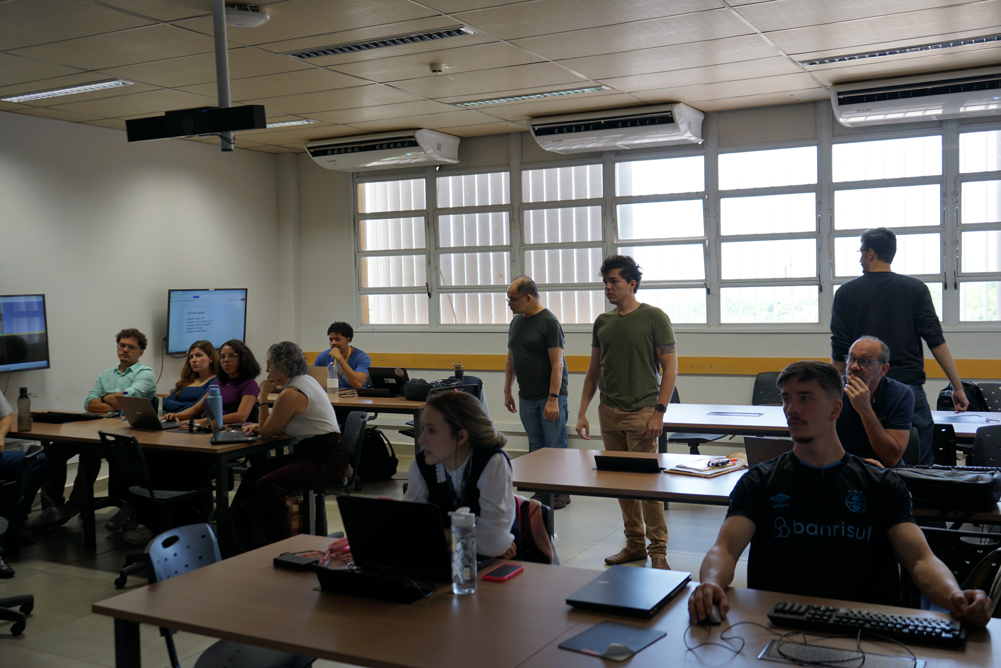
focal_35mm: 35
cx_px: 500
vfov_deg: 37.9
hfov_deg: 54.4
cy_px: 334
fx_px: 973
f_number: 4
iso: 160
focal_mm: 35
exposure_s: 1/60
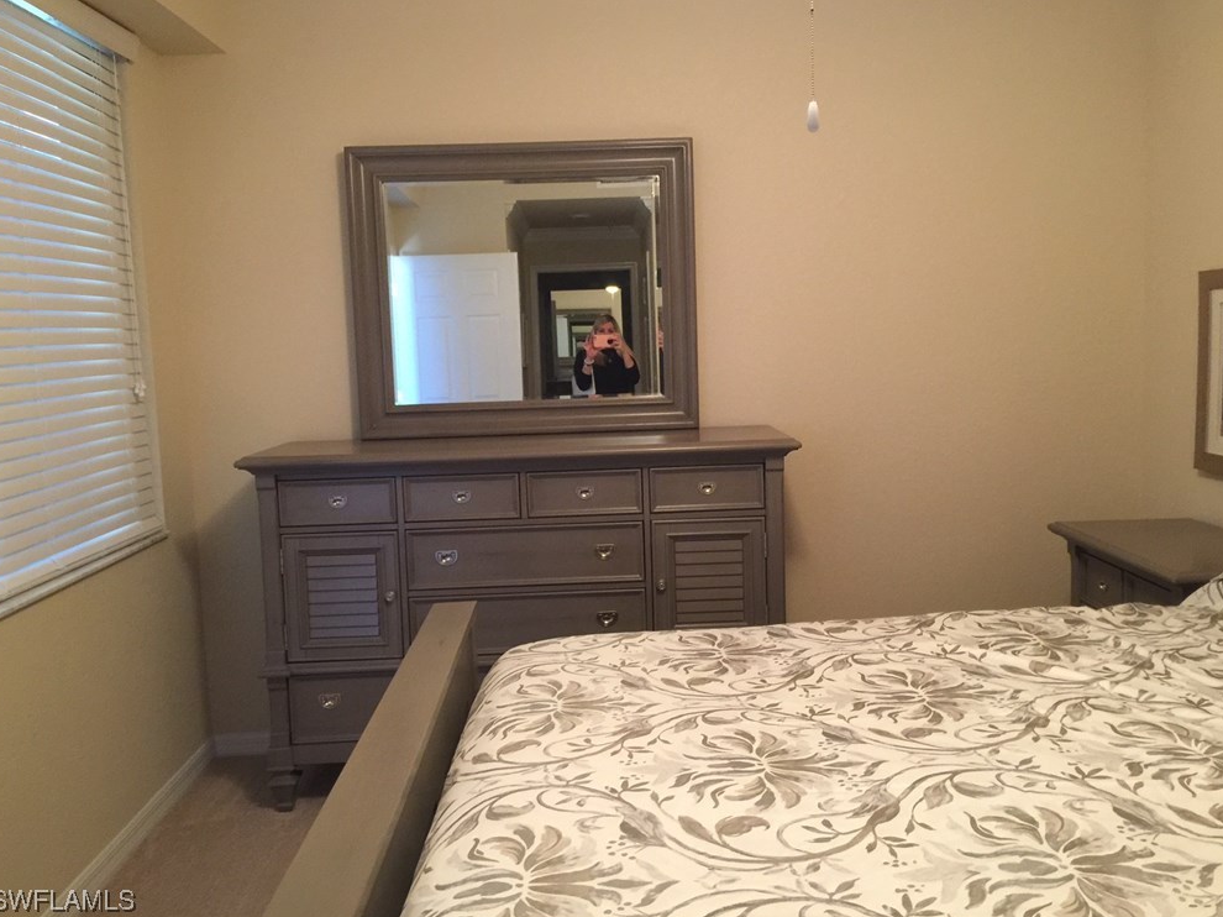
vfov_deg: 46.8
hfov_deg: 60.0
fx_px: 1060
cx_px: 616
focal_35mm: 30
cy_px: 454
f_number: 2.2
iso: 100
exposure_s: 1/15
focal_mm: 4.15
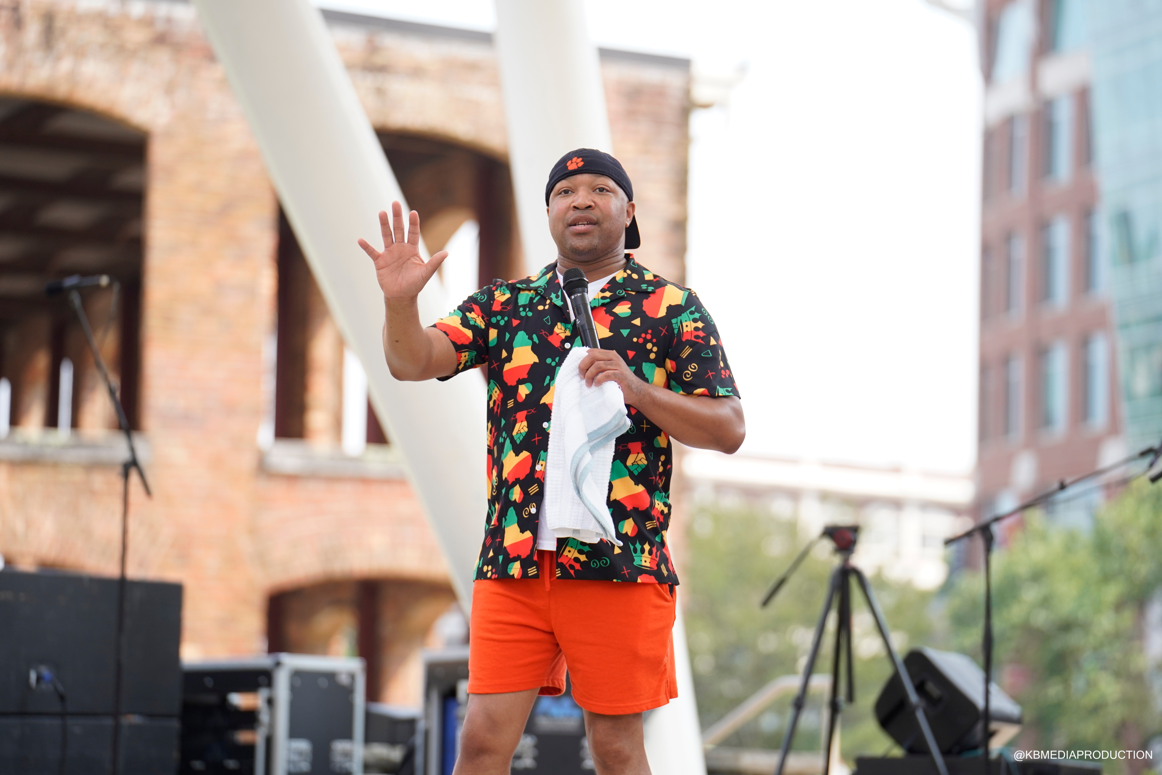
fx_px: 4325
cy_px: 388
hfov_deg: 15.3
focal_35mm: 134
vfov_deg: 10.2
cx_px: 581
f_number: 3.2
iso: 500
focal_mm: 134
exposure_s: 1/1600
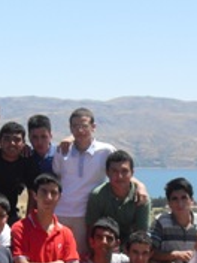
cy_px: 225
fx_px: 782
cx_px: 90
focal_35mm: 103
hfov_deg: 14.4
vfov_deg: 18.8
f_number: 8.9
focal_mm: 6.3
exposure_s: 1/90
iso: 80
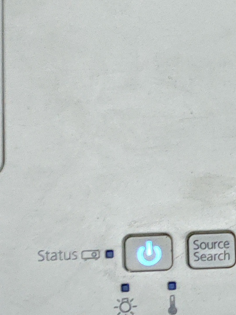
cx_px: 451
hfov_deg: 10.4
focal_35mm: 132
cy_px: 442
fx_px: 1201
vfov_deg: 14.2
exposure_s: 1/50
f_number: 1.6
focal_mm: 6.55
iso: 500
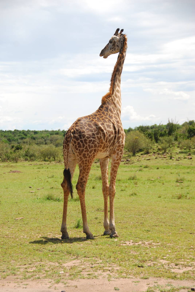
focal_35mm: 105
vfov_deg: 19.4
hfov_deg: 13.1
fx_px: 851
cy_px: 146
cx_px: 98
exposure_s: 1/800
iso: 200
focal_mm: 70
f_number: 5.6
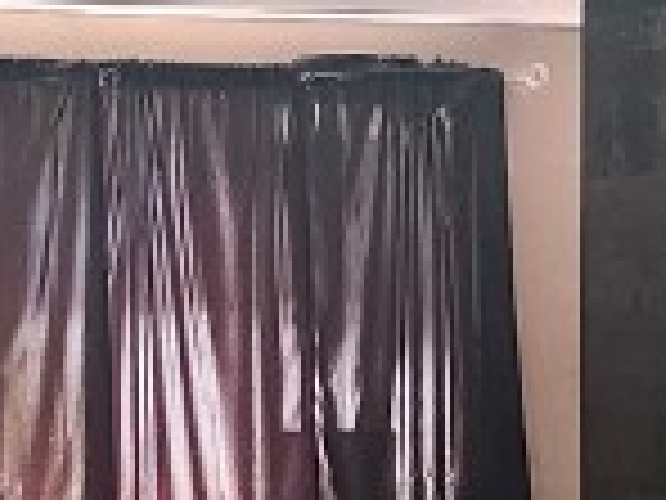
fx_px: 3059
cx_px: 662
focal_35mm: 159
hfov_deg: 12.3
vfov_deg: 8.9
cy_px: 932
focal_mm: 5.54
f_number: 1.8
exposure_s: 1/120
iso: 500
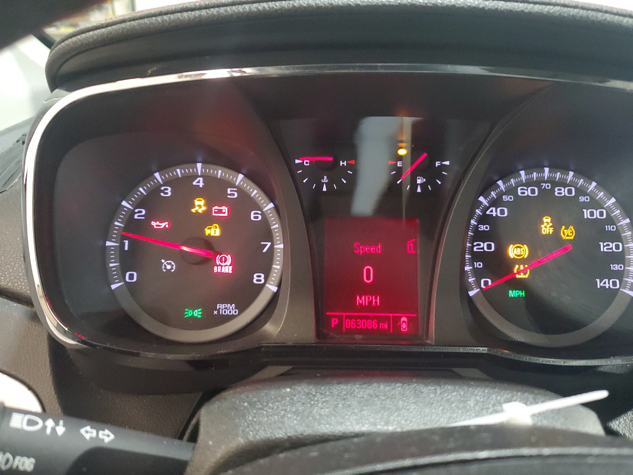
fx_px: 530
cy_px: 222
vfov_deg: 48.2
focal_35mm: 29
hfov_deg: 61.6
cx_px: 322
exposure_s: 1/30
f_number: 1.5
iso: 342
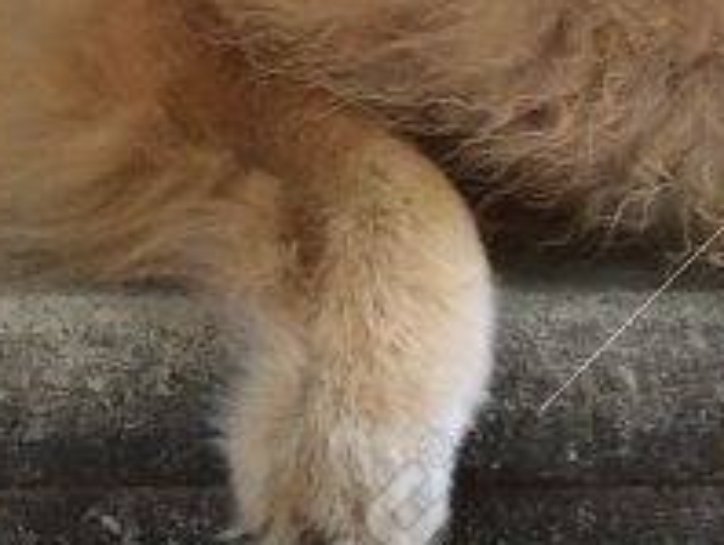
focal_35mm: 190
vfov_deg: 7.5
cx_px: -421
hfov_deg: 10.0
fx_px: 3979
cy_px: -589
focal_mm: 4.15
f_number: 2.2
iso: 40
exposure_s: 1/60
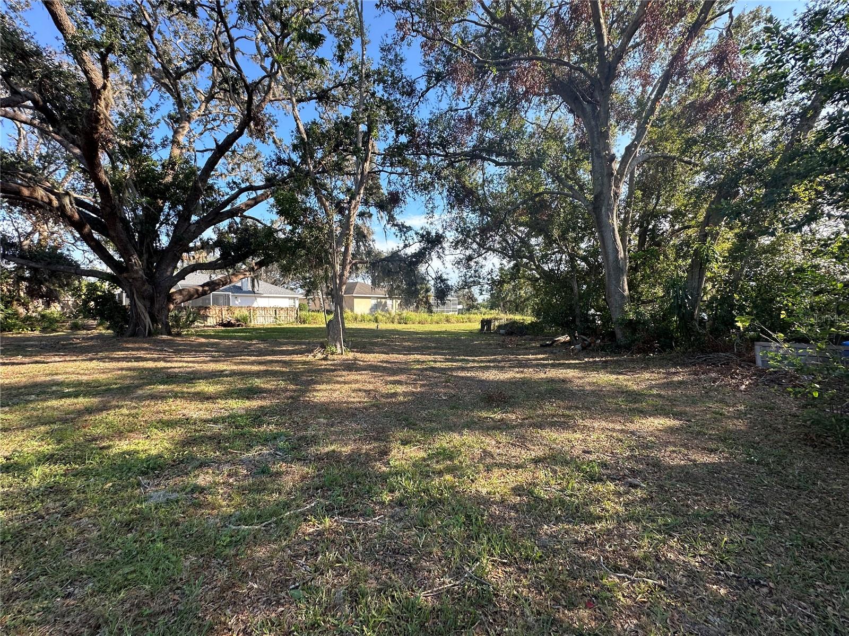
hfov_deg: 102.1
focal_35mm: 14
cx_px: 424
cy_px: 318
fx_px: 343
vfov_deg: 85.7
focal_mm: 2.22
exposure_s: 1/333
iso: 40
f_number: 2.2
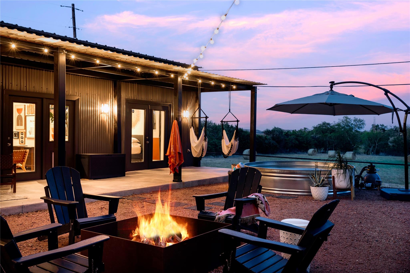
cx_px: 205
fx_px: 387
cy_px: 136
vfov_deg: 38.9
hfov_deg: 55.8
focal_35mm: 34
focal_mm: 34
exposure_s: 2
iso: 400
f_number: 8
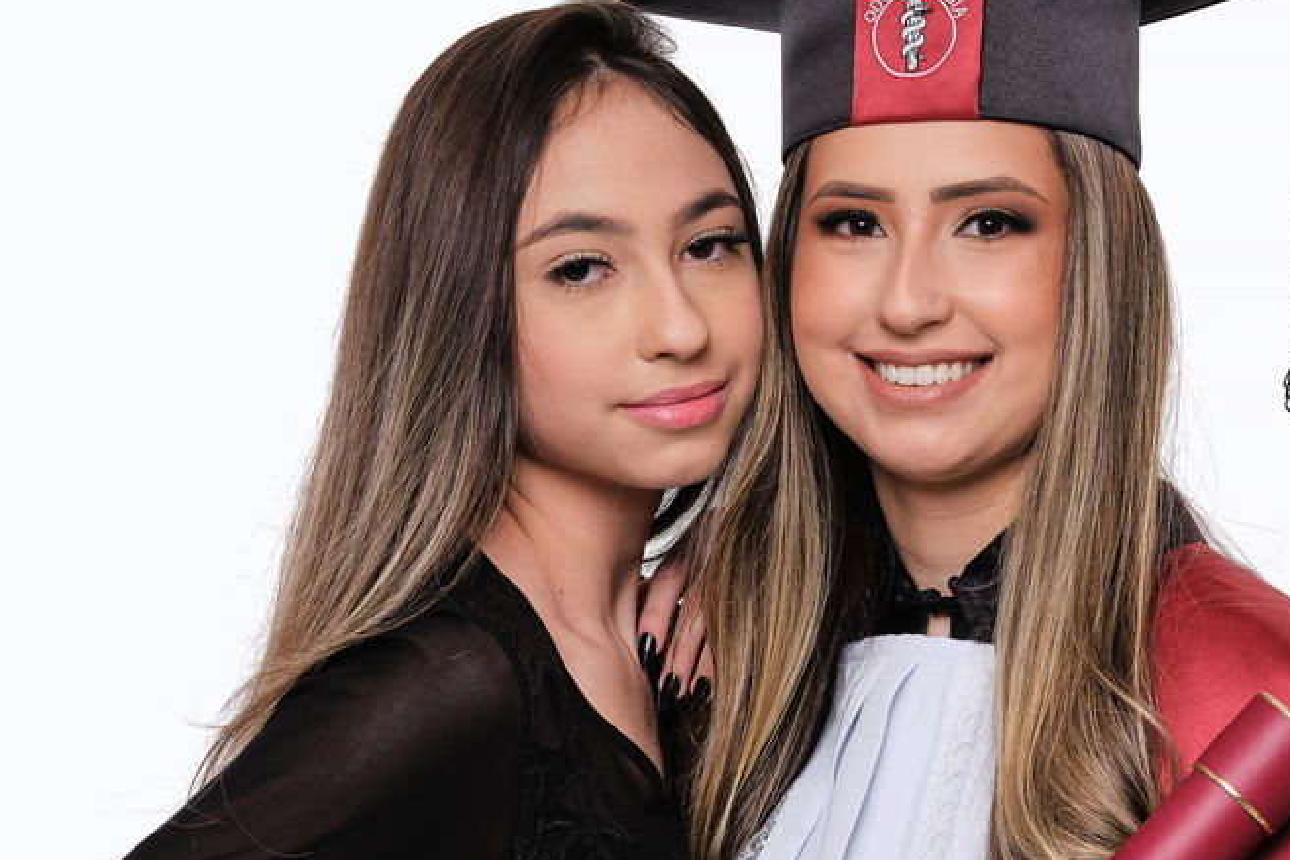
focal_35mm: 137
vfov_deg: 10.0
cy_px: 617
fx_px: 4909
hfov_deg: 15.0
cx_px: 691
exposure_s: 1/200
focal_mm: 50
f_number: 10
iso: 160
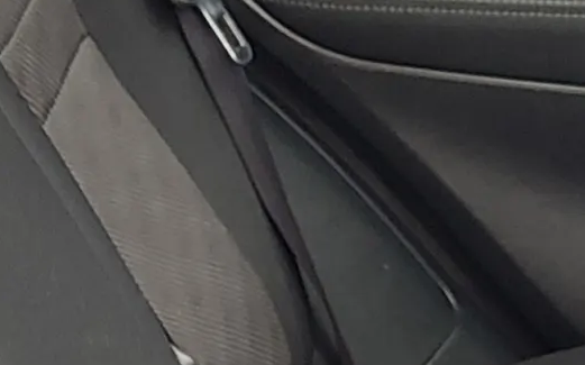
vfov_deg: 8.8
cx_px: 614
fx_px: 2263
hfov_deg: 14.4
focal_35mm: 142
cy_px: 707
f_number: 1.8
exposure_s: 1/50
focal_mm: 5.56
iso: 323
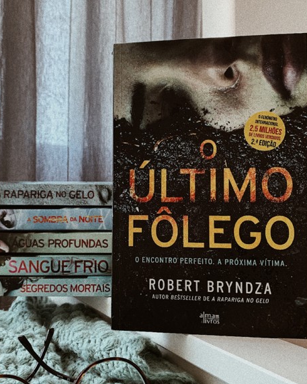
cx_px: 141
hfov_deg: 45.8
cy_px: 198
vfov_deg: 55.6
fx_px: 363
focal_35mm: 32
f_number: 1.8
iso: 160
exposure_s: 1/60
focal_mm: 4.25
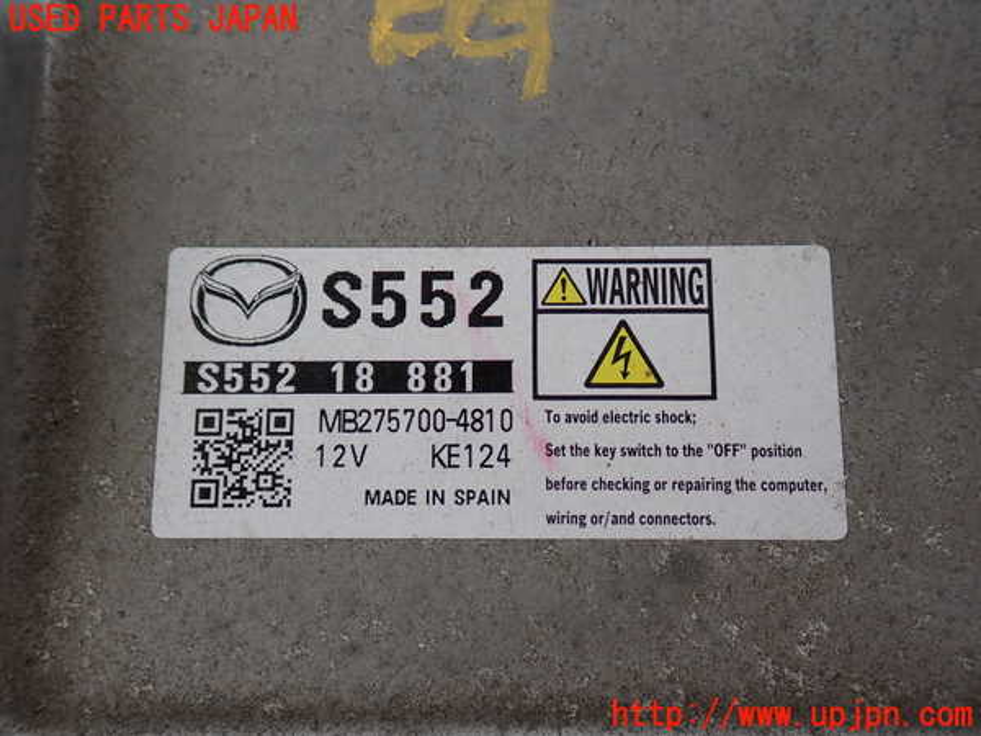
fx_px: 1020
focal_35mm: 36
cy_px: 368
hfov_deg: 51.4
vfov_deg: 39.7
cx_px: 490
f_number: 2.5
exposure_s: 1/80
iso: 160
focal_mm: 6.37
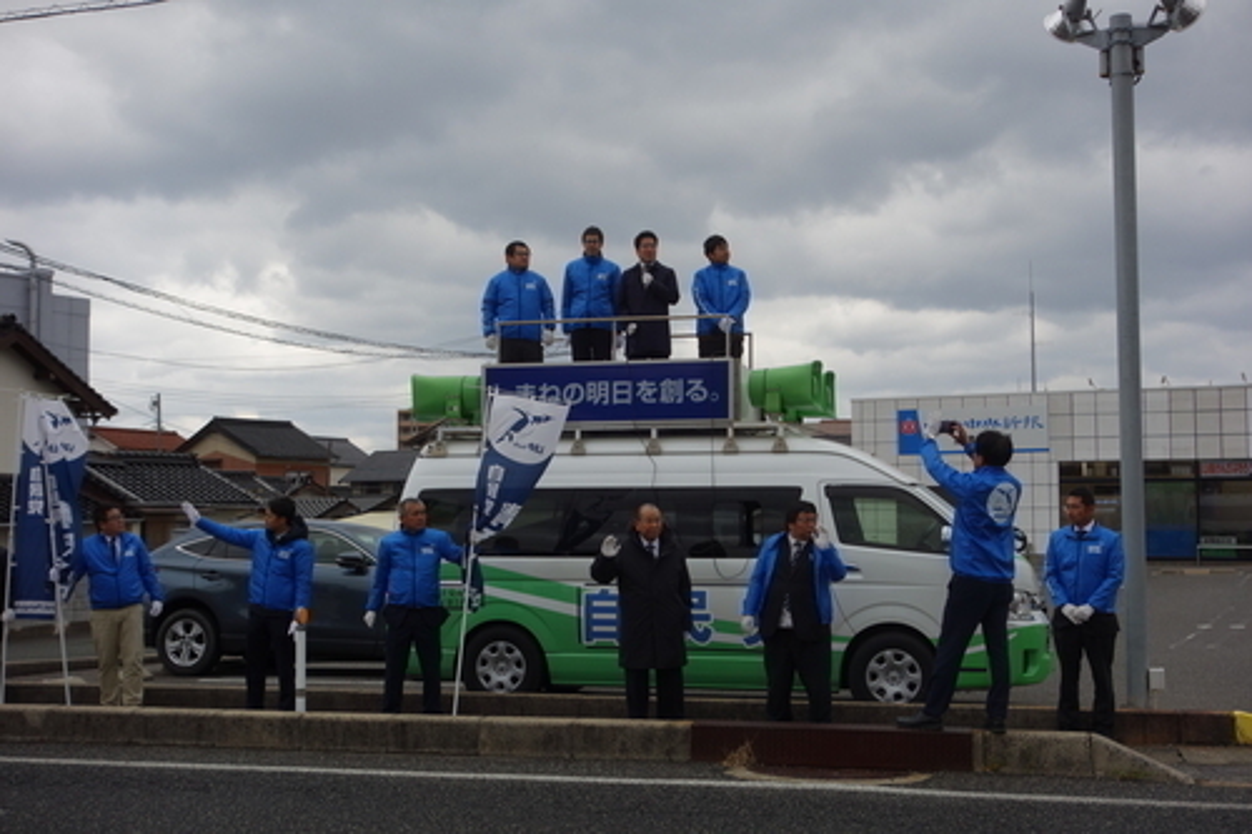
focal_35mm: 46
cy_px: 417
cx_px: 626
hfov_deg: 42.8
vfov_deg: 29.2
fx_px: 1599
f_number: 5.6
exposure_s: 1/100
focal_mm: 16.99
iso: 125
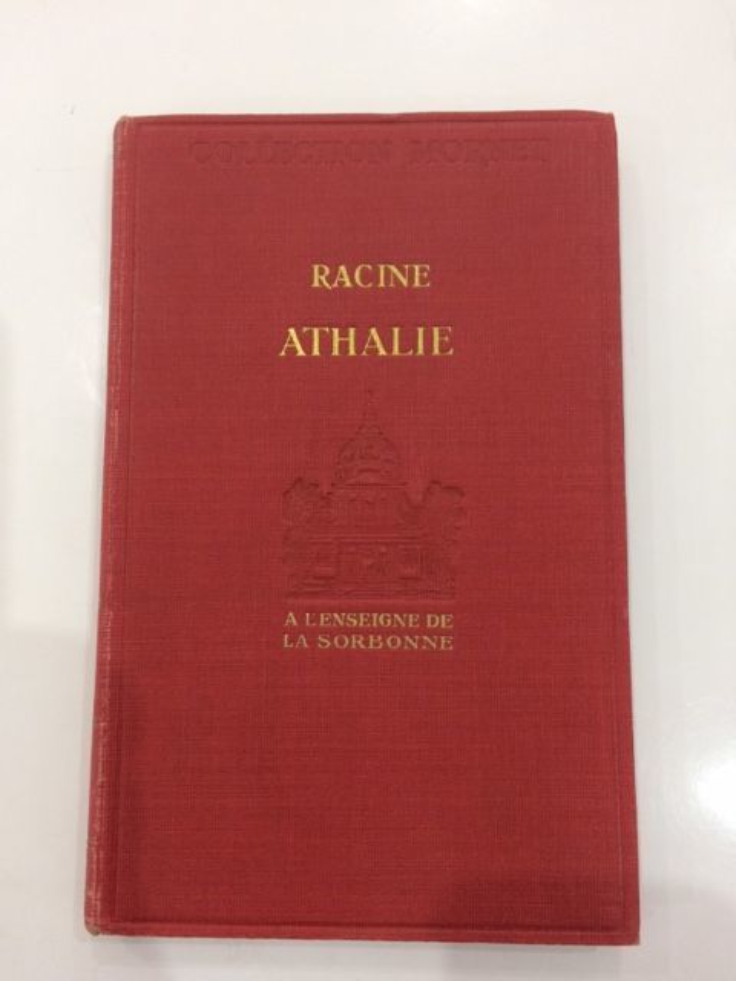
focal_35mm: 29
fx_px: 822
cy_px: 490
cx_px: 368
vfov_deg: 61.7
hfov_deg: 48.2
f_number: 2.2
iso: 125
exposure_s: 1/33
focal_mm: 4.15
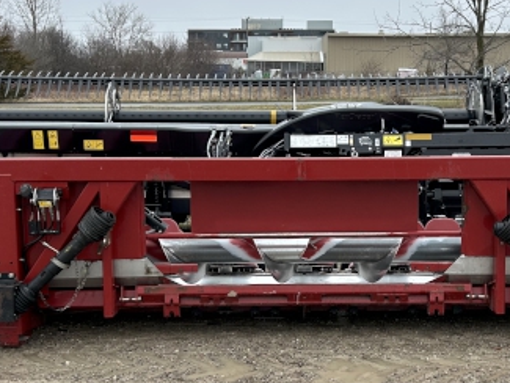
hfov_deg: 30.2
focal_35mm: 64
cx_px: 311
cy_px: 240
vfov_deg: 22.9
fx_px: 943
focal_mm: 5.7
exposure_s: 1/1597
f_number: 1.5
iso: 50
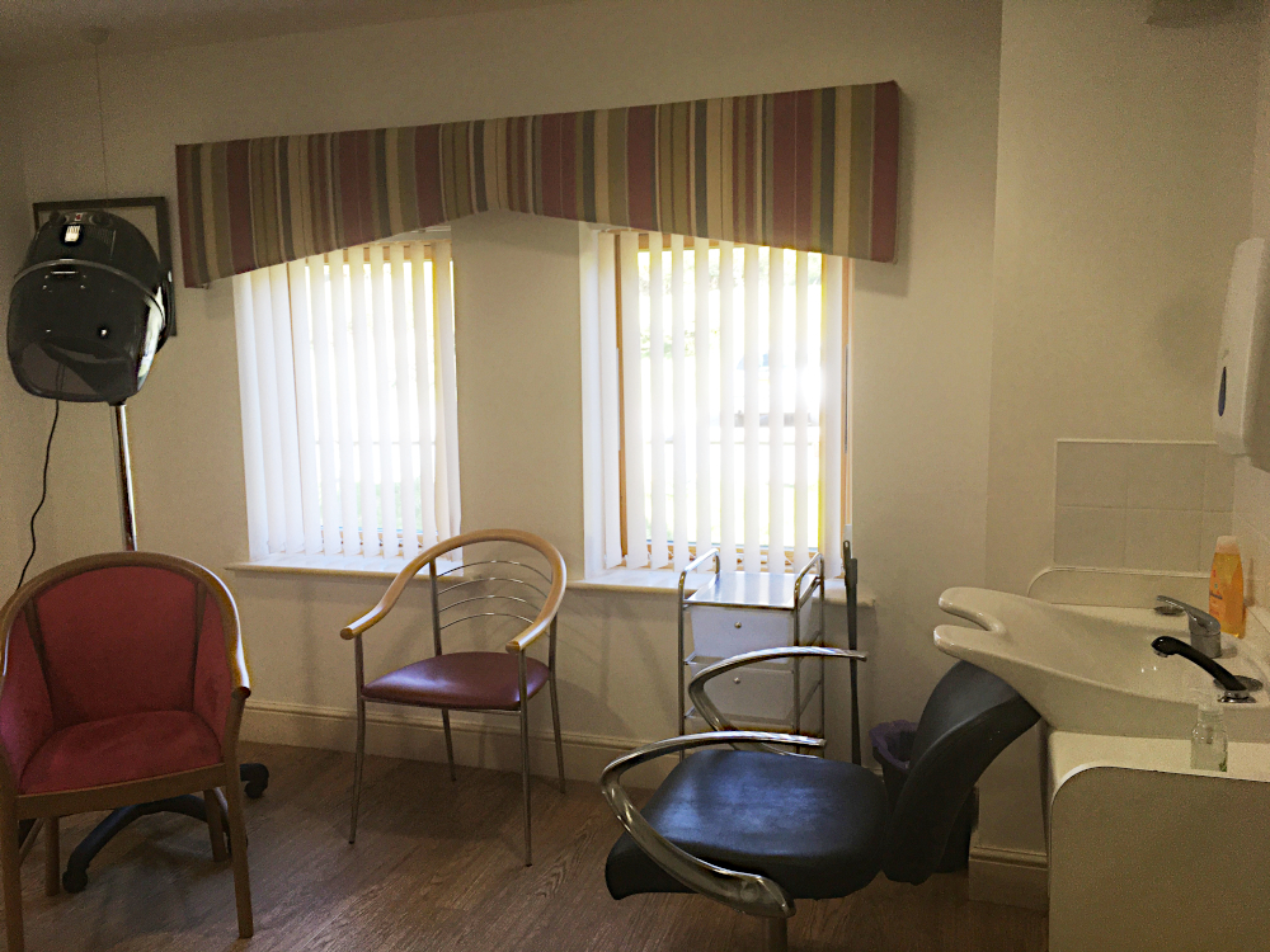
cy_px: 476
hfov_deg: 61.7
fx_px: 1064
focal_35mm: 29
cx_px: 635
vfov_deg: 48.2
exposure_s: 1/50
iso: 32
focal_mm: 4.15
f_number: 2.2
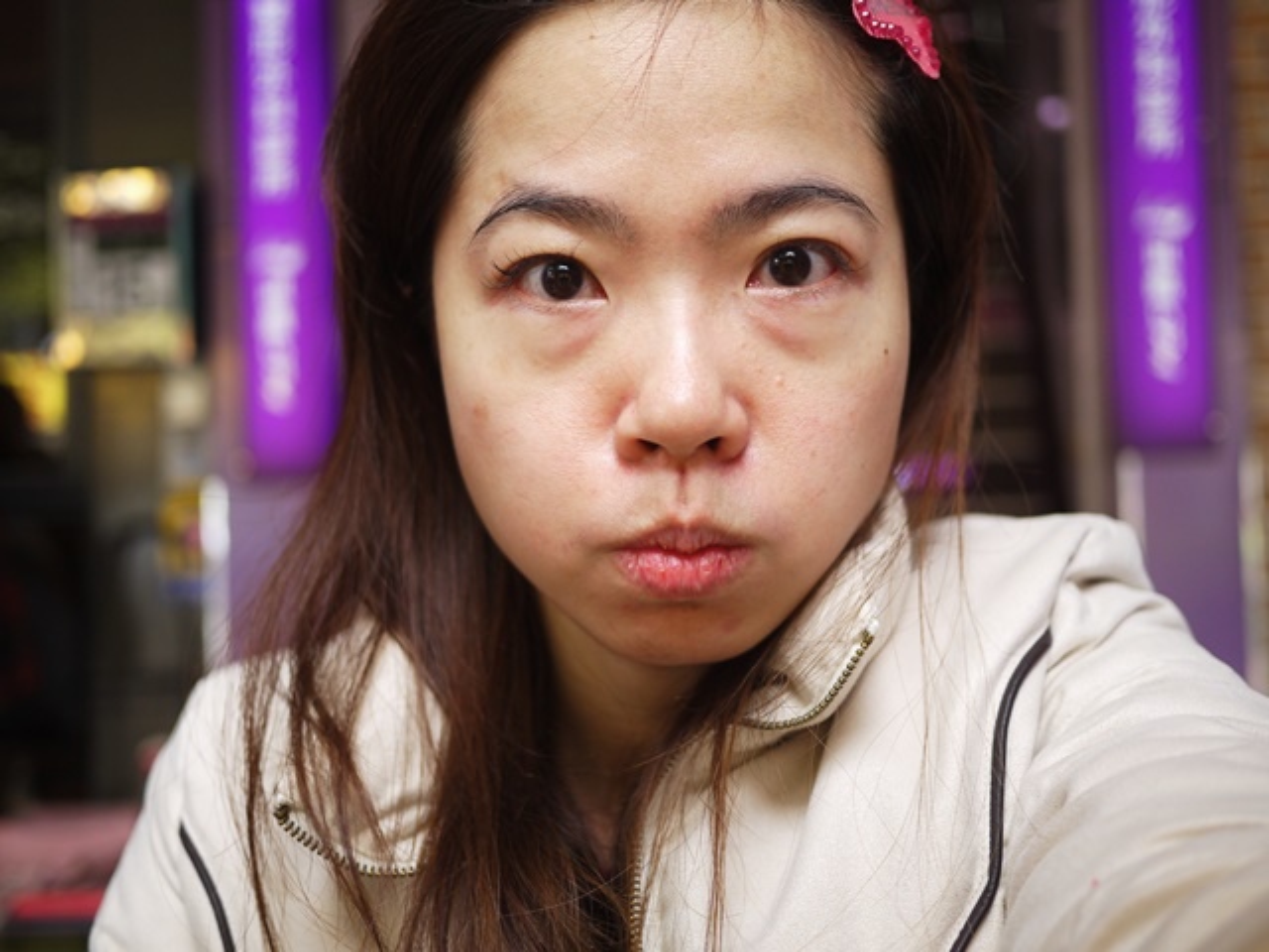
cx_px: 634
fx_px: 1466
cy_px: 476
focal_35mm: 40
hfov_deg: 46.8
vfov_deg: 36.0
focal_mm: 20
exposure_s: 1/500
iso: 250
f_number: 1.7
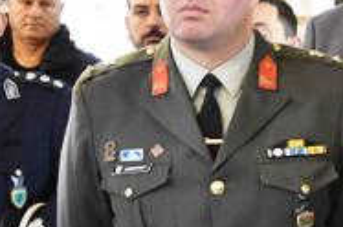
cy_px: 171
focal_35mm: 206
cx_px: 345
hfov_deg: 9.9
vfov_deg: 6.6
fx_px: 1957
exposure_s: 1/40
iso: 1800
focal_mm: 25
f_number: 4
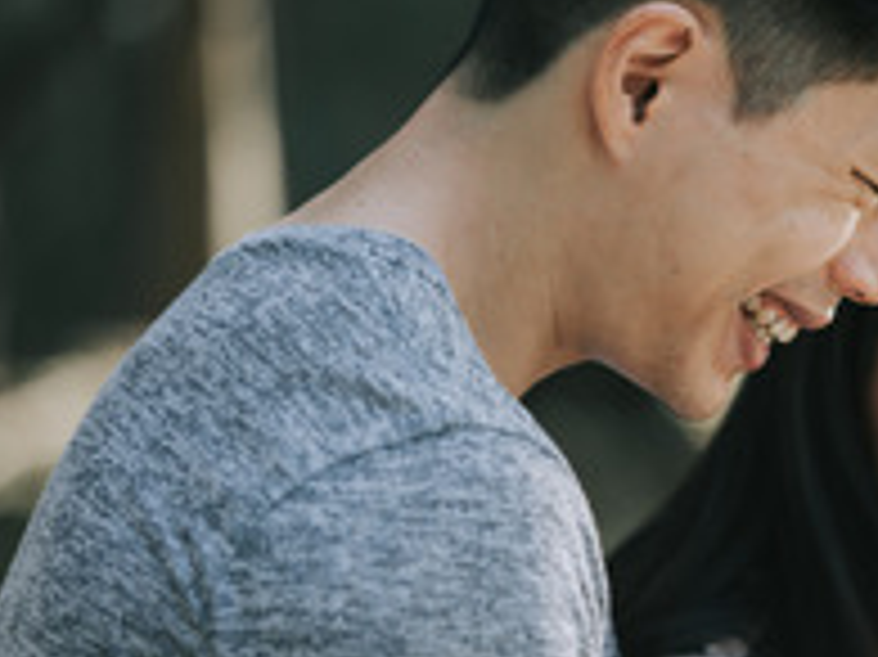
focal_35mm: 235
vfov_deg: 6.3
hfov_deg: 8.3
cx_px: 1180
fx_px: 5957
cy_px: 502
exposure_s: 1/500
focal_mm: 85
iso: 100
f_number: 1.8
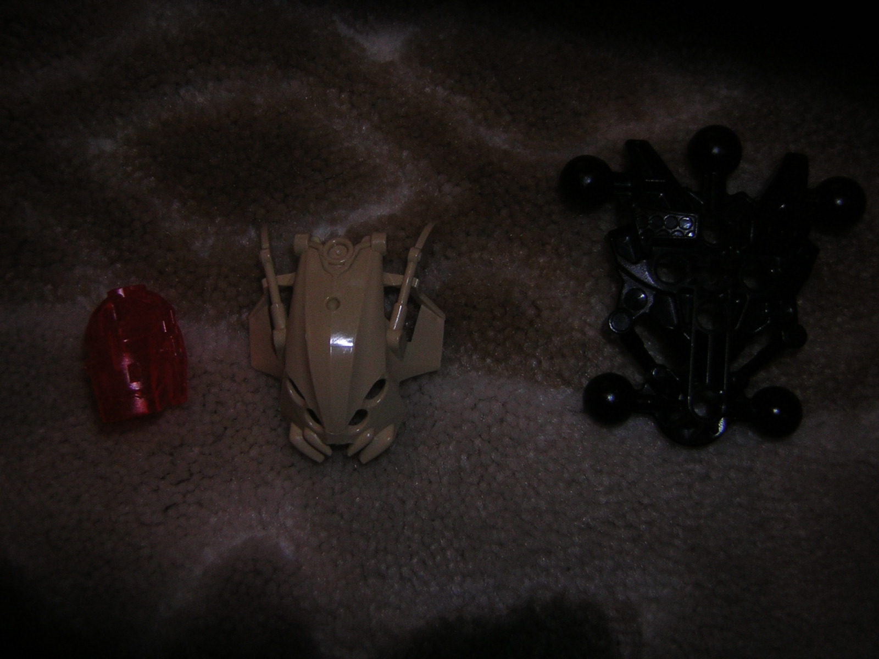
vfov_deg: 39.7
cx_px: 440
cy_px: 330
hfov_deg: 51.4
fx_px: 914
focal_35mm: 36
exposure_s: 1/60.1
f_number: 2.6
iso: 50
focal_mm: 4.7
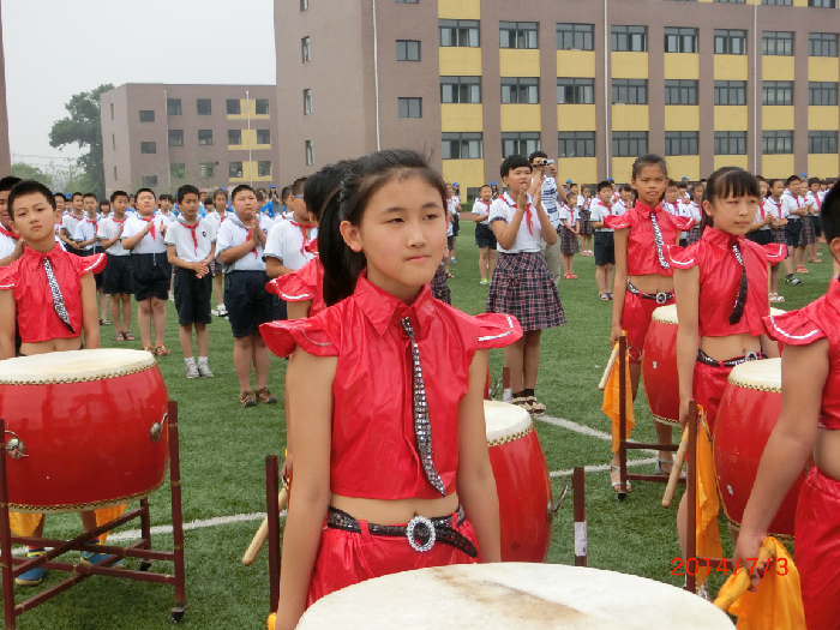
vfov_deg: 28.0
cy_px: 315
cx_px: 420
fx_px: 1262
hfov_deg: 36.8
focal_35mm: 52
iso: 250
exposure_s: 1/1000
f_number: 4.7
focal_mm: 9.3
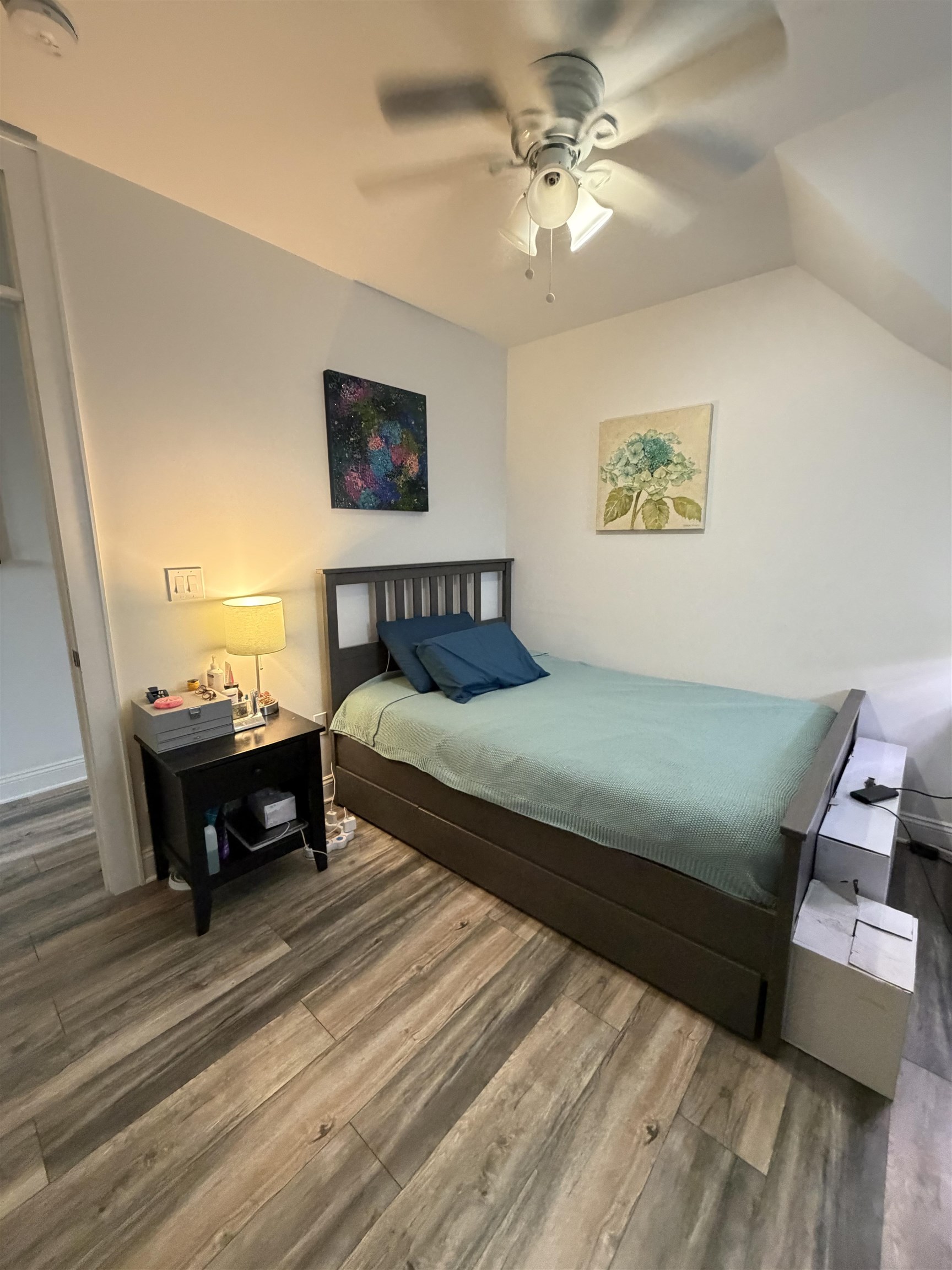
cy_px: 635
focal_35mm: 14
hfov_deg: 85.7
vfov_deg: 102.1
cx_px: 476
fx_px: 513
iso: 500
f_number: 2.2
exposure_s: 1/60
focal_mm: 2.22
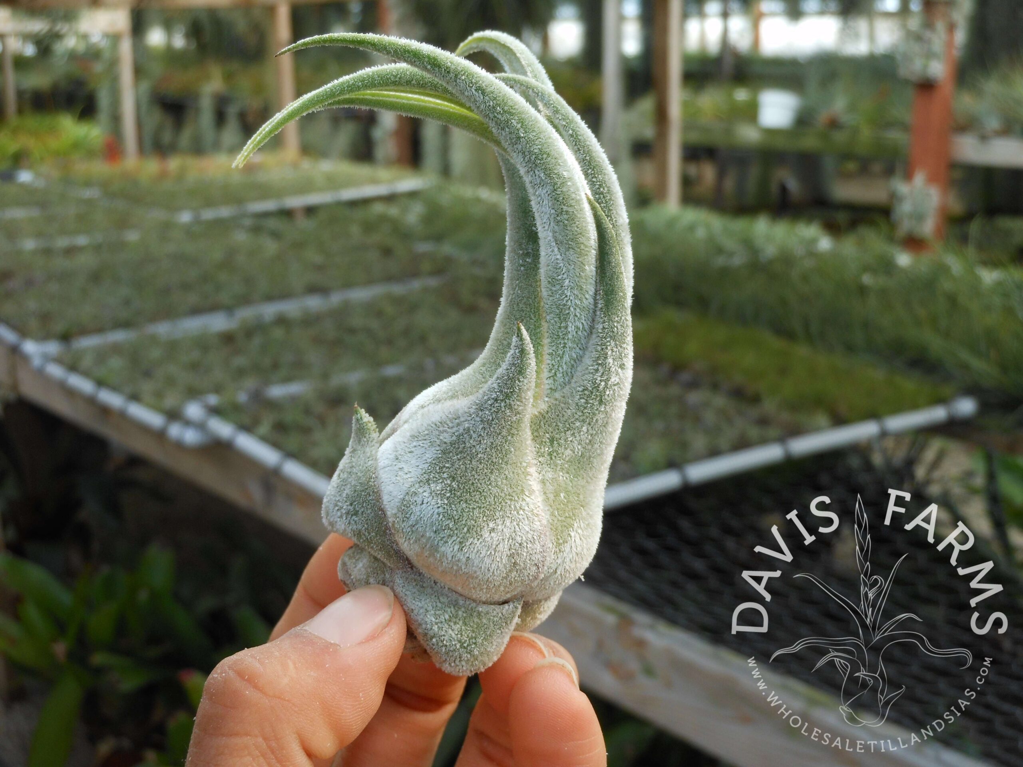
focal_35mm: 45
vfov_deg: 32.2
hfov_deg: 42.1
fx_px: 1330
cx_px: 512
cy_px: 384
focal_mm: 8.1
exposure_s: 1/80
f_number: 4.6
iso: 80
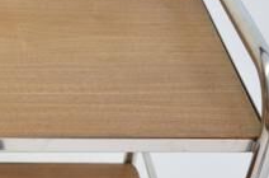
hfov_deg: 16.7
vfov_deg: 11.4
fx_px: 887
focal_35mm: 119
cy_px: 71
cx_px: -28
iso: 640
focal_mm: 28
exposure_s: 1/80
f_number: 4.5
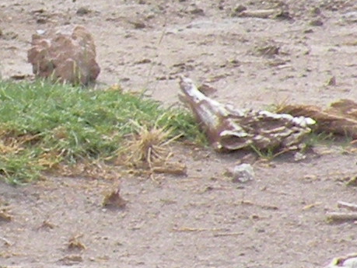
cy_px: -110
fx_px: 9754
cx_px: -156
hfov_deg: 2.1
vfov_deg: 1.6
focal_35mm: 945
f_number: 6.3
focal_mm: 21
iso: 64
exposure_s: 1/200
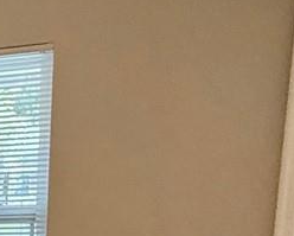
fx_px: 767
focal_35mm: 88
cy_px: 357
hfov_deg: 18.1
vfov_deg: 16.0
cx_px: -205
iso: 400
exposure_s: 1/120
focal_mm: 2.22
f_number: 2.2
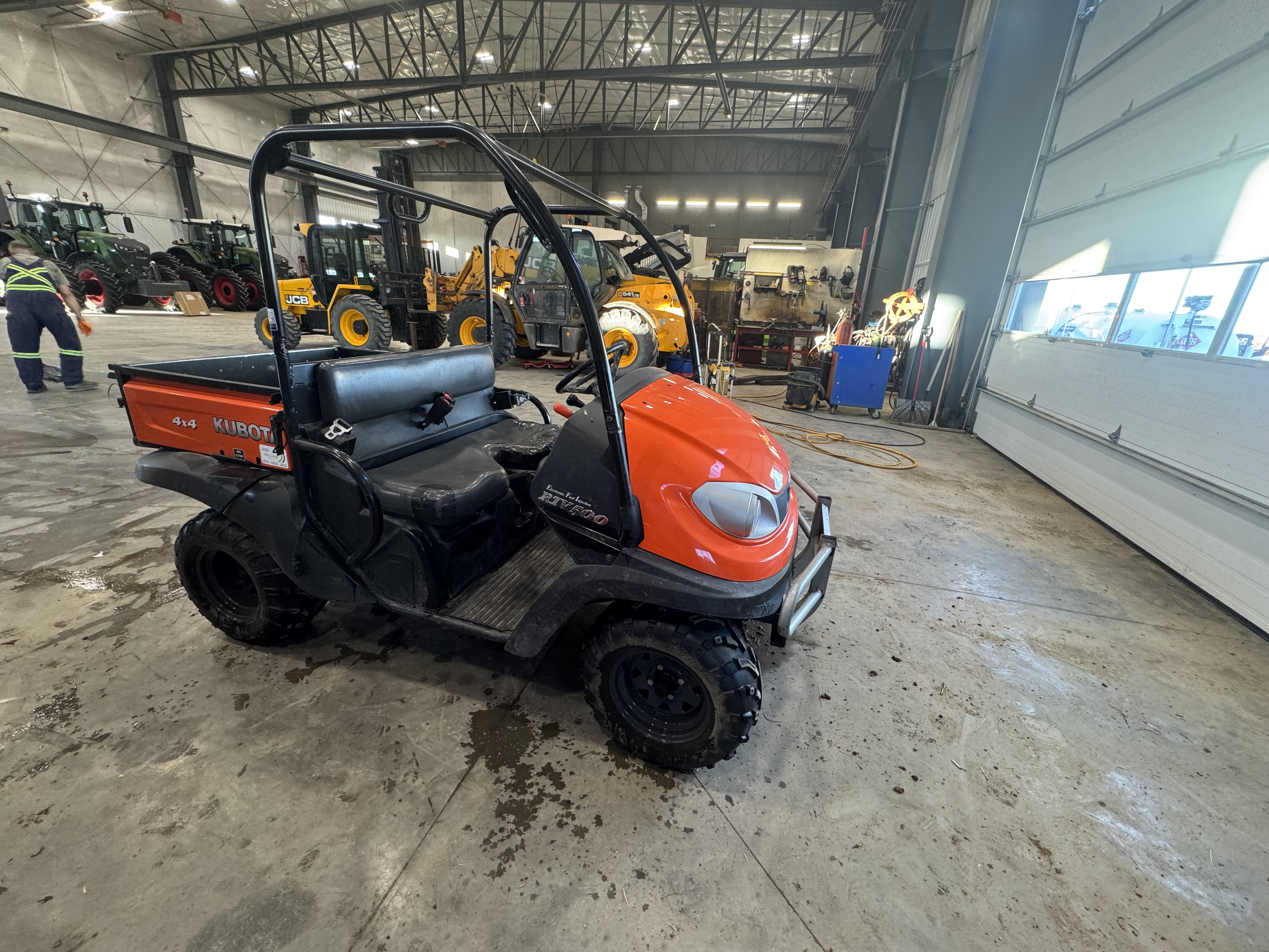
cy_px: 476
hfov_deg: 102.1
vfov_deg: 85.7
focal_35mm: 14
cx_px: 634
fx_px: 513
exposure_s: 1/60
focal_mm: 2.22
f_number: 2.2
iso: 200
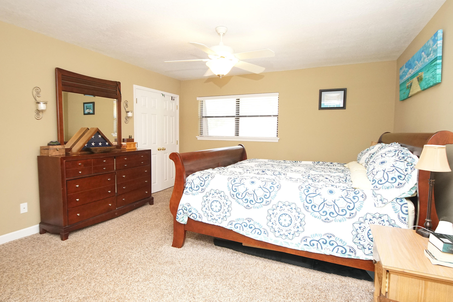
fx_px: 227
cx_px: 226
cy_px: 151
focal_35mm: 18
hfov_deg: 90.0
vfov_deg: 67.4
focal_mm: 12
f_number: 4.5
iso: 2500
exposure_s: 1/160
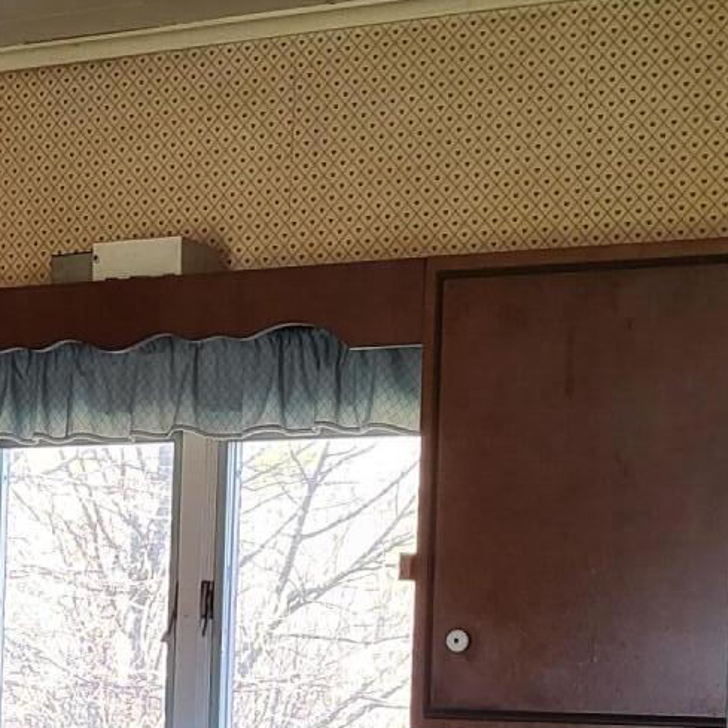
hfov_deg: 18.0
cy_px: 767
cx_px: -19
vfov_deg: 17.9
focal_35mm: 94
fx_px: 2237
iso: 200
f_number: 1.8
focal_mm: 4.25
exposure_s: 1/40
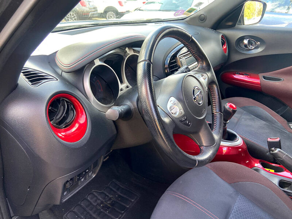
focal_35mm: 26
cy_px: 110
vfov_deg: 53.1
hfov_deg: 67.3
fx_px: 219
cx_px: 146
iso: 100
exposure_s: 1/122
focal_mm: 4.25
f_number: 1.8
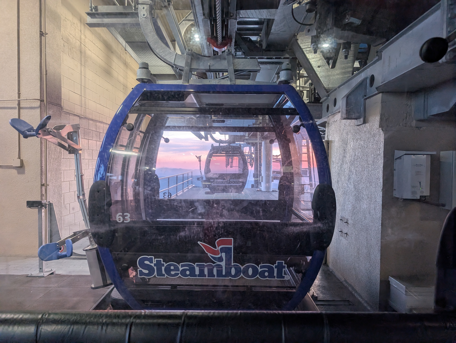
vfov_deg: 56.9
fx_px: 317
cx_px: 228
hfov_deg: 71.5
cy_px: 172
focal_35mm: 24
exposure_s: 1/171
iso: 217
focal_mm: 6.9
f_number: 1.68
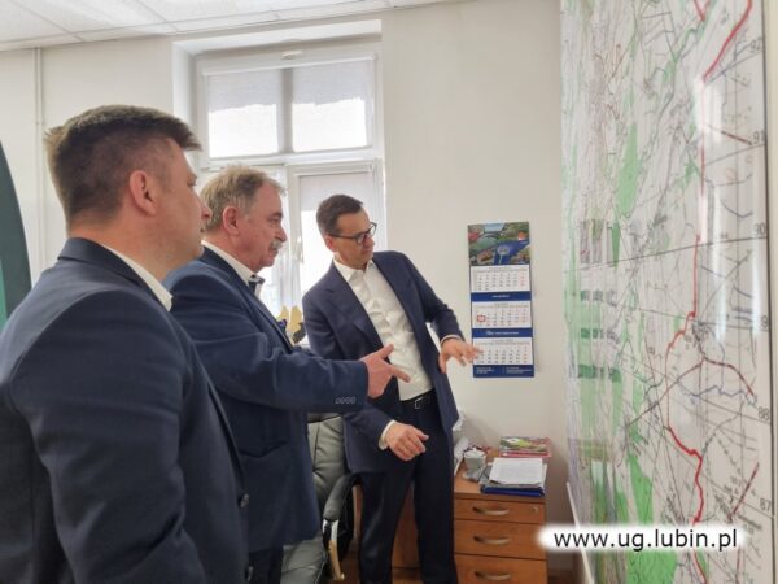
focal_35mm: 26
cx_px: 389
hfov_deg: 67.3
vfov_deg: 53.1
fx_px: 584
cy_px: 292
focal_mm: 5.4
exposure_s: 1/100
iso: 125
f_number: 1.8
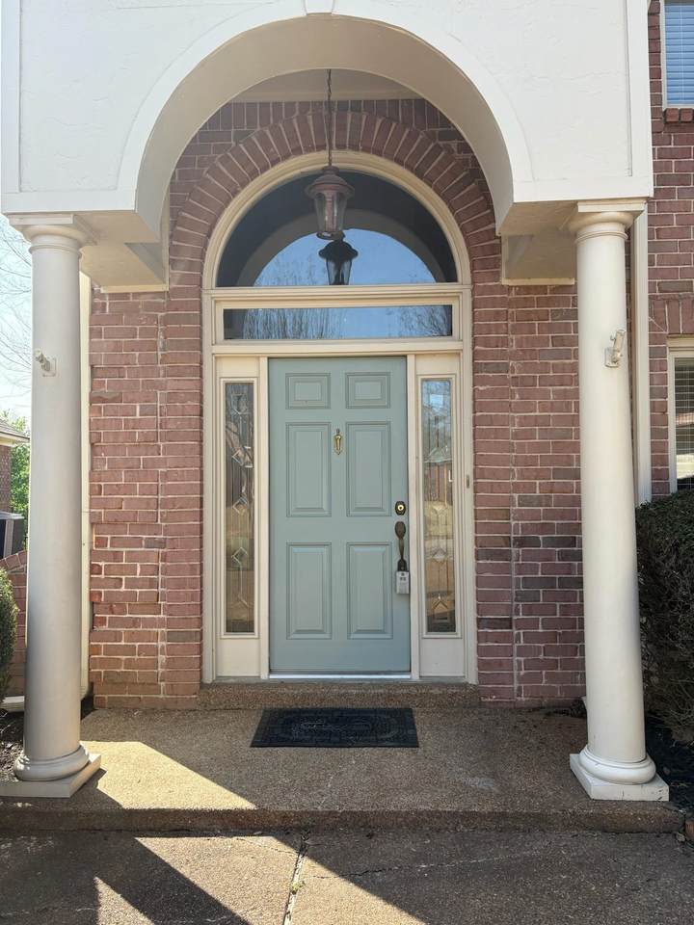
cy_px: 462
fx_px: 695
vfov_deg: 67.3
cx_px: 347
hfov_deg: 53.1
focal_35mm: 26
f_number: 1.6
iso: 50
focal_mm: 5.96
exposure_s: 1/945
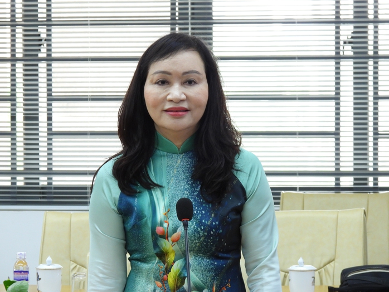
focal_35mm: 170
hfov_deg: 11.6
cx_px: 194
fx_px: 1911
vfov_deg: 8.7
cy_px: 146
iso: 400
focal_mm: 30.3
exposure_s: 1/60
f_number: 4.5
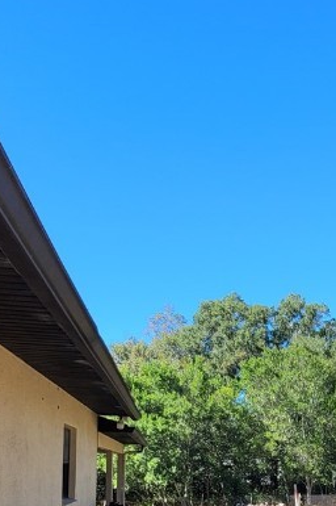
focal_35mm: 36
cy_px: 465
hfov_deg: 36.3
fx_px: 505
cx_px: 236
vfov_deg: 47.2
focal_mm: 2.2
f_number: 2.2
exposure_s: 1/619
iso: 50
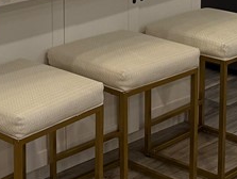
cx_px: -97
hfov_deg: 16.6
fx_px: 754
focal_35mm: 110
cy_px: -81
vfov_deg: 12.9
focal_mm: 6.76
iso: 250
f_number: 1.78
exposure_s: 1/120
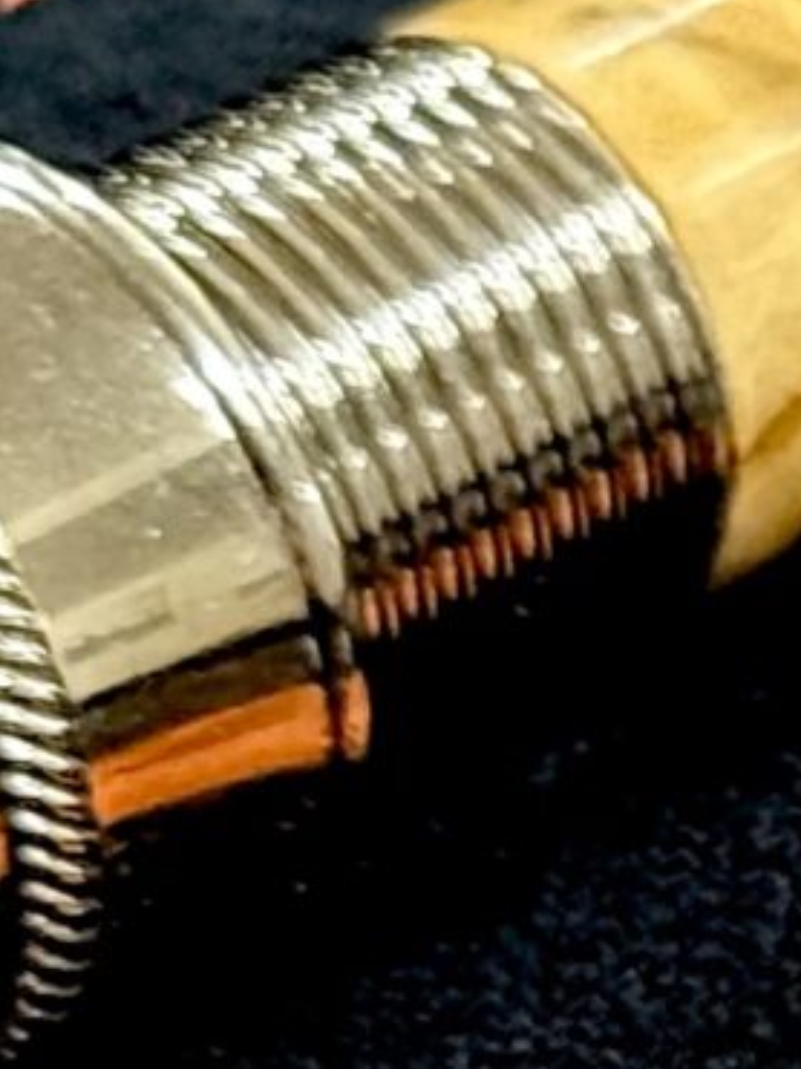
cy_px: 1115
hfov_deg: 4.3
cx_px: 2440
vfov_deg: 6.0
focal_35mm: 331
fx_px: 10218
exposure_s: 1/30
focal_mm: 6.76
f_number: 1.78
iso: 640
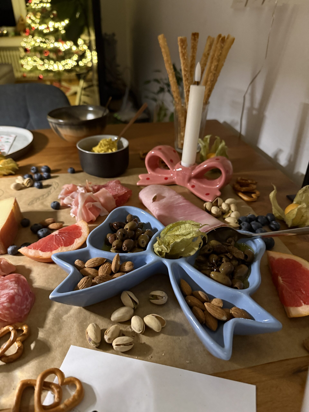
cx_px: 154
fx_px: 286
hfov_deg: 56.8
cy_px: 206
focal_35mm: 24
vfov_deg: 71.6
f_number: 1.78
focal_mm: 6.76
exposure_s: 1/35
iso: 1000
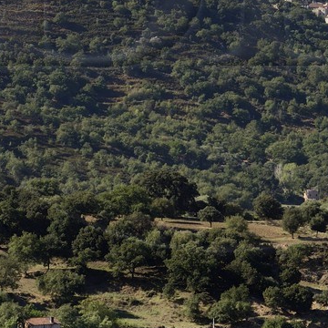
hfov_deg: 6.6
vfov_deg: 6.6
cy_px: -82
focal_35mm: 264
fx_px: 2830
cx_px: 221
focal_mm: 70
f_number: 9
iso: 200
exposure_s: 1/320
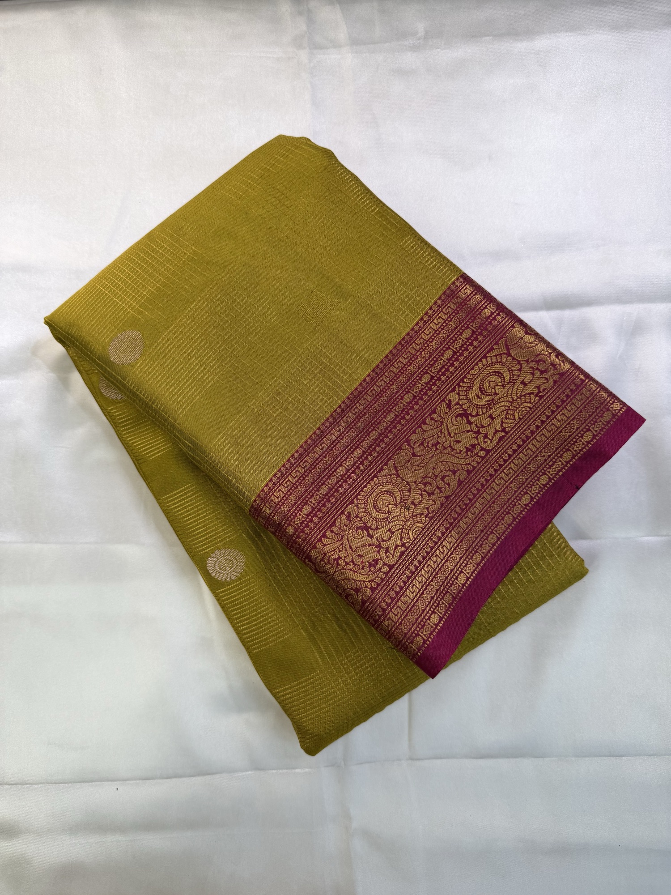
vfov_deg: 71.6
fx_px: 620
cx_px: 336
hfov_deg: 56.8
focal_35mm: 24
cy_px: 448
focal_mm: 6.76
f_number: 1.78
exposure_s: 1/387
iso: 80
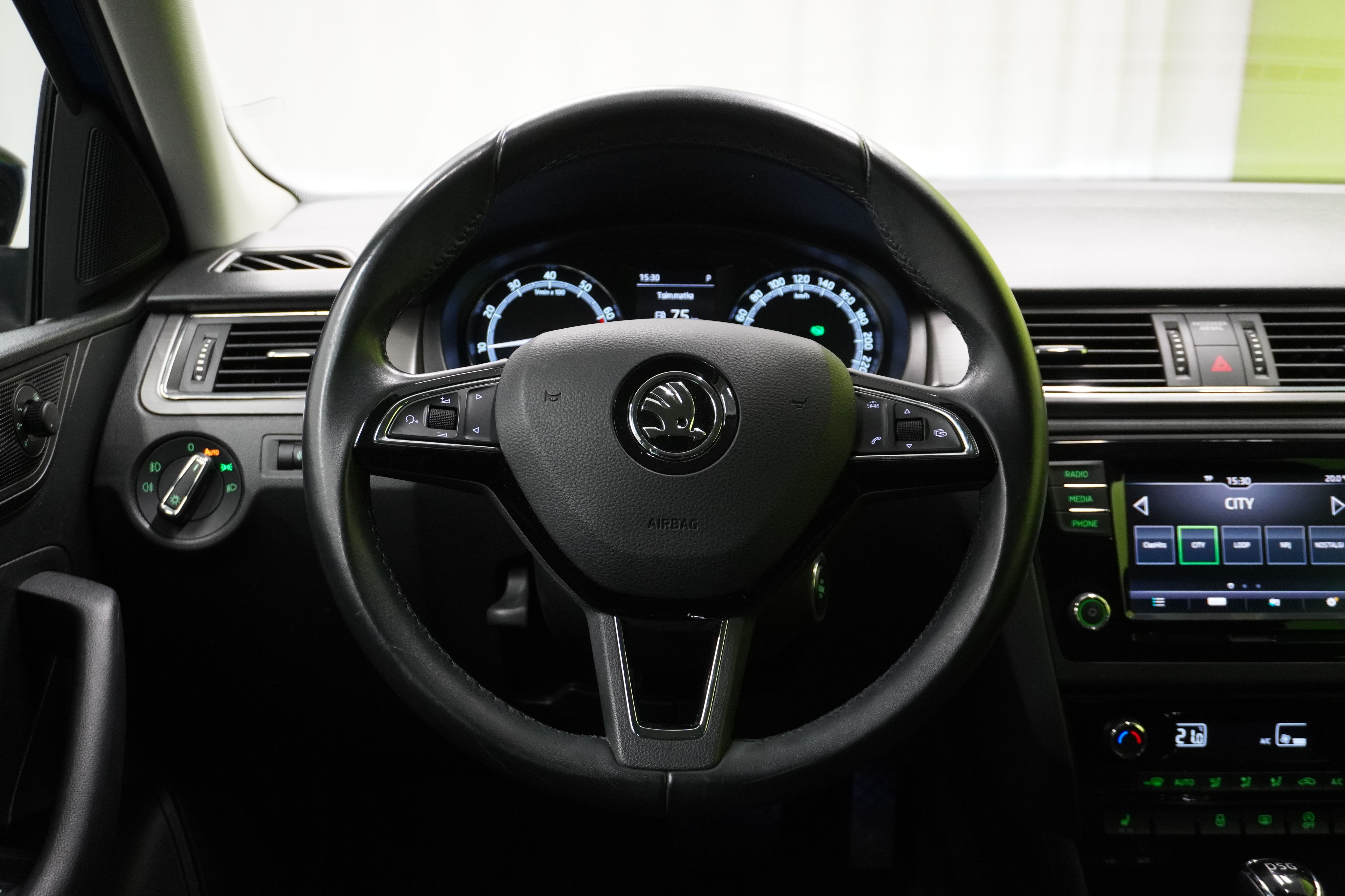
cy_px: 448
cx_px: 672
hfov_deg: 53.1
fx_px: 1345
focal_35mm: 36
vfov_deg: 36.9
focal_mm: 24
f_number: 4.5
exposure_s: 1/40
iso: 2000
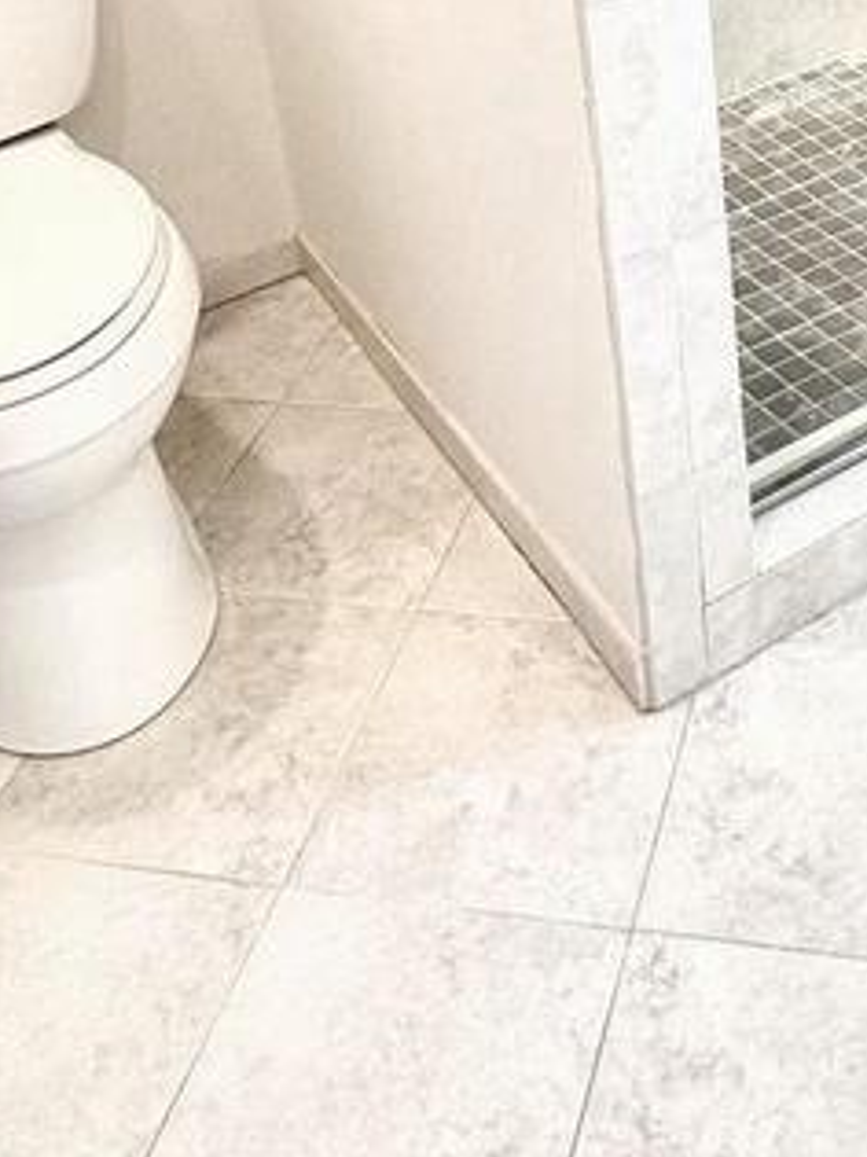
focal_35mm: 48
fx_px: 1604
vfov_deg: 33.9
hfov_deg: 29.3
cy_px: -143
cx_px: 738
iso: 125
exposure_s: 1/120
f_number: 2.2
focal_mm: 2.22
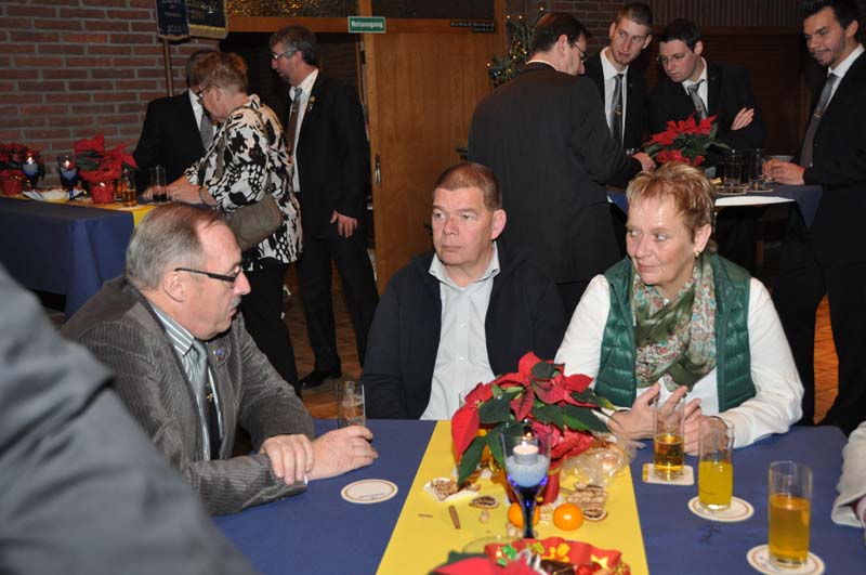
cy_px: 288
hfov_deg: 49.6
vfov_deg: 34.1
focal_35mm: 39
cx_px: 433
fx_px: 937
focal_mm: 26
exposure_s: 1/60
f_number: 4
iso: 800
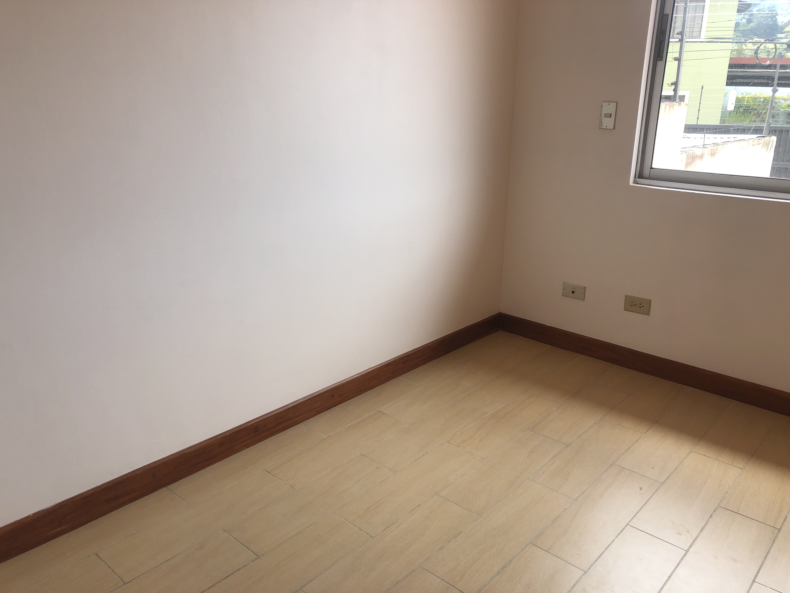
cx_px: 395
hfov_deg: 63.4
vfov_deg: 49.7
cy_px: 296
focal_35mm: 28
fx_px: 639
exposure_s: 1/178
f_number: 1.8
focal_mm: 4
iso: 20
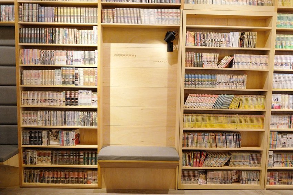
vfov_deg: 47.9
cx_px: 146
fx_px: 220
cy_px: 98
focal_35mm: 27
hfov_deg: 67.4
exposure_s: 1/125
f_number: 2.8
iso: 800
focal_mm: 18
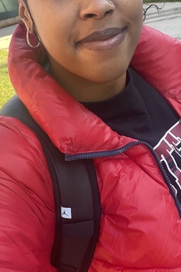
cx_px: 128
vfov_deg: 38.8
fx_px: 385
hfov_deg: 26.3
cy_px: 116
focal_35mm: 51
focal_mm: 2.71
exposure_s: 1/121
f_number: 2.2
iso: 40
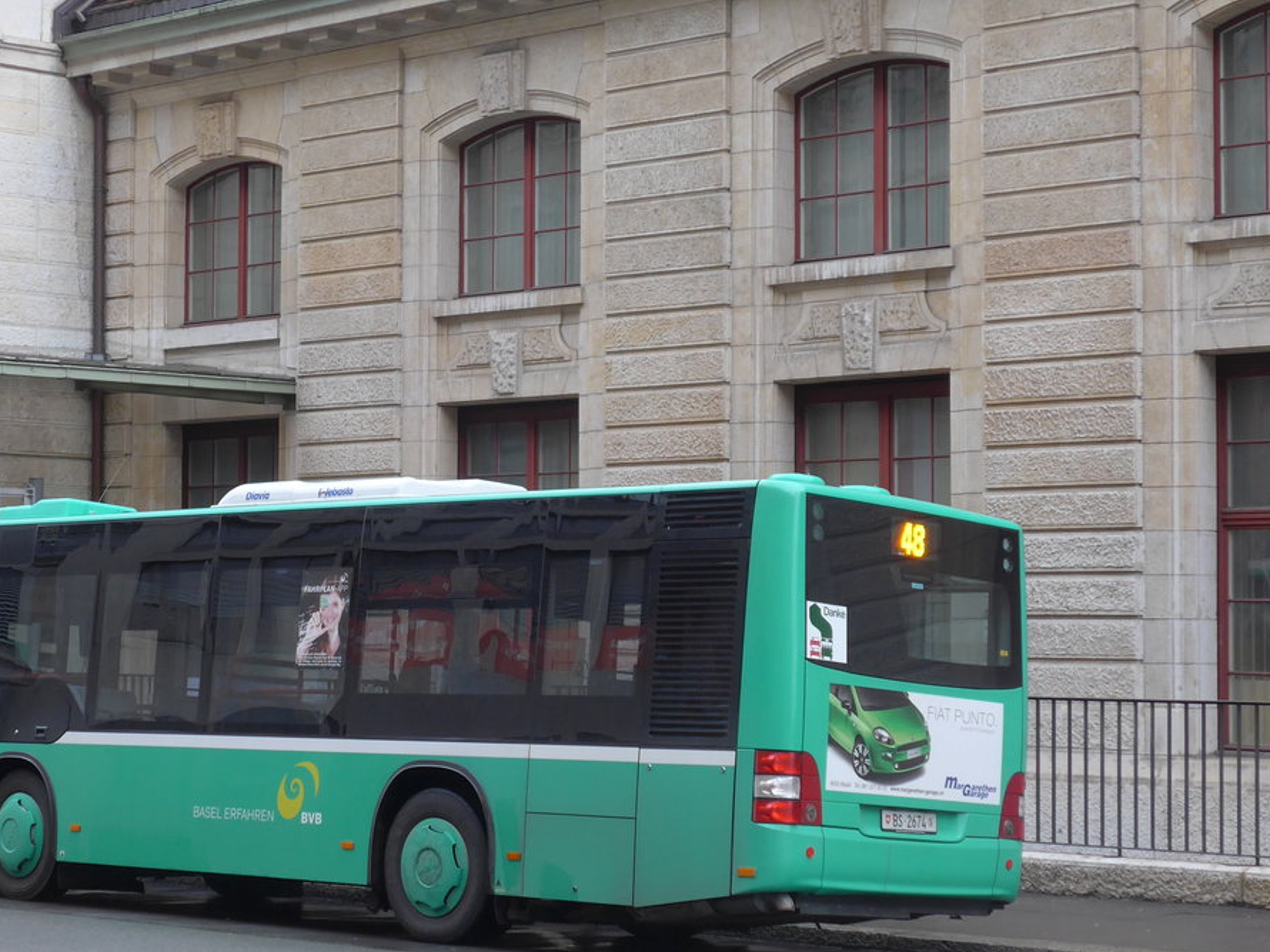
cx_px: 442
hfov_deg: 21.9
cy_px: 470
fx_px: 3264
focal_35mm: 89
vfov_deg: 16.6
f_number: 3.9
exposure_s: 1/80
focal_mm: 13.4
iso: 200
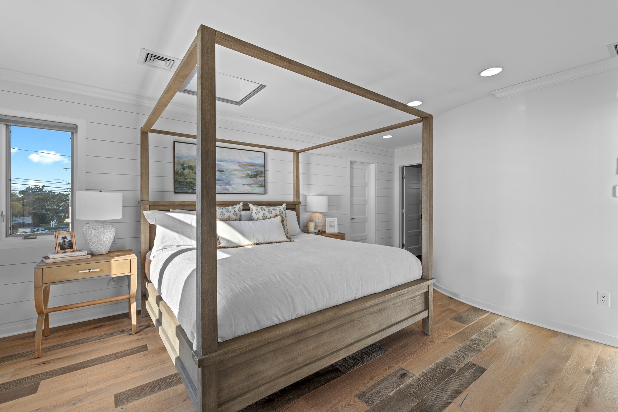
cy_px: 206
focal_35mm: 16
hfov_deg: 96.7
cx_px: 309
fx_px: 275
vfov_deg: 73.7
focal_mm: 16
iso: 200
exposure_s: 1/10
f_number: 8
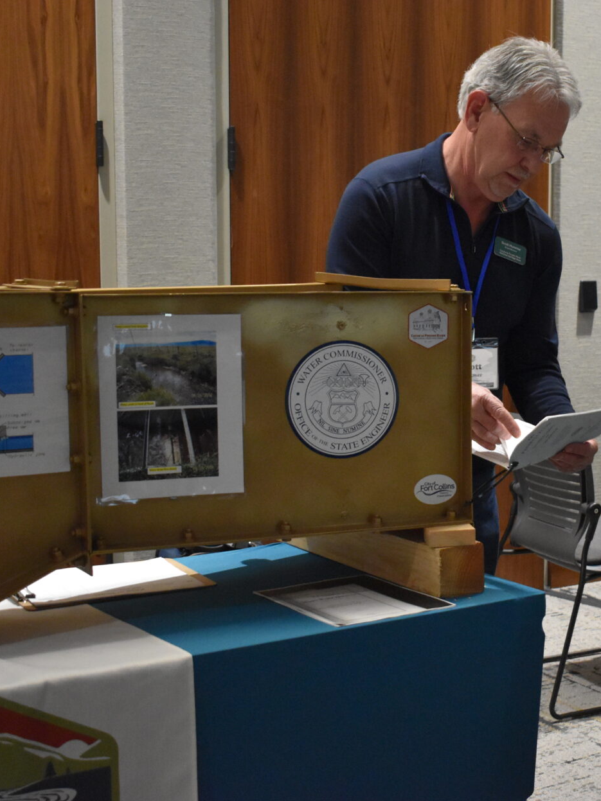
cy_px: 406
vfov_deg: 30.4
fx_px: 1476
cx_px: 577
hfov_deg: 22.3
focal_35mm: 64
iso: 4000
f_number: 4.2
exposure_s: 1/125
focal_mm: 29
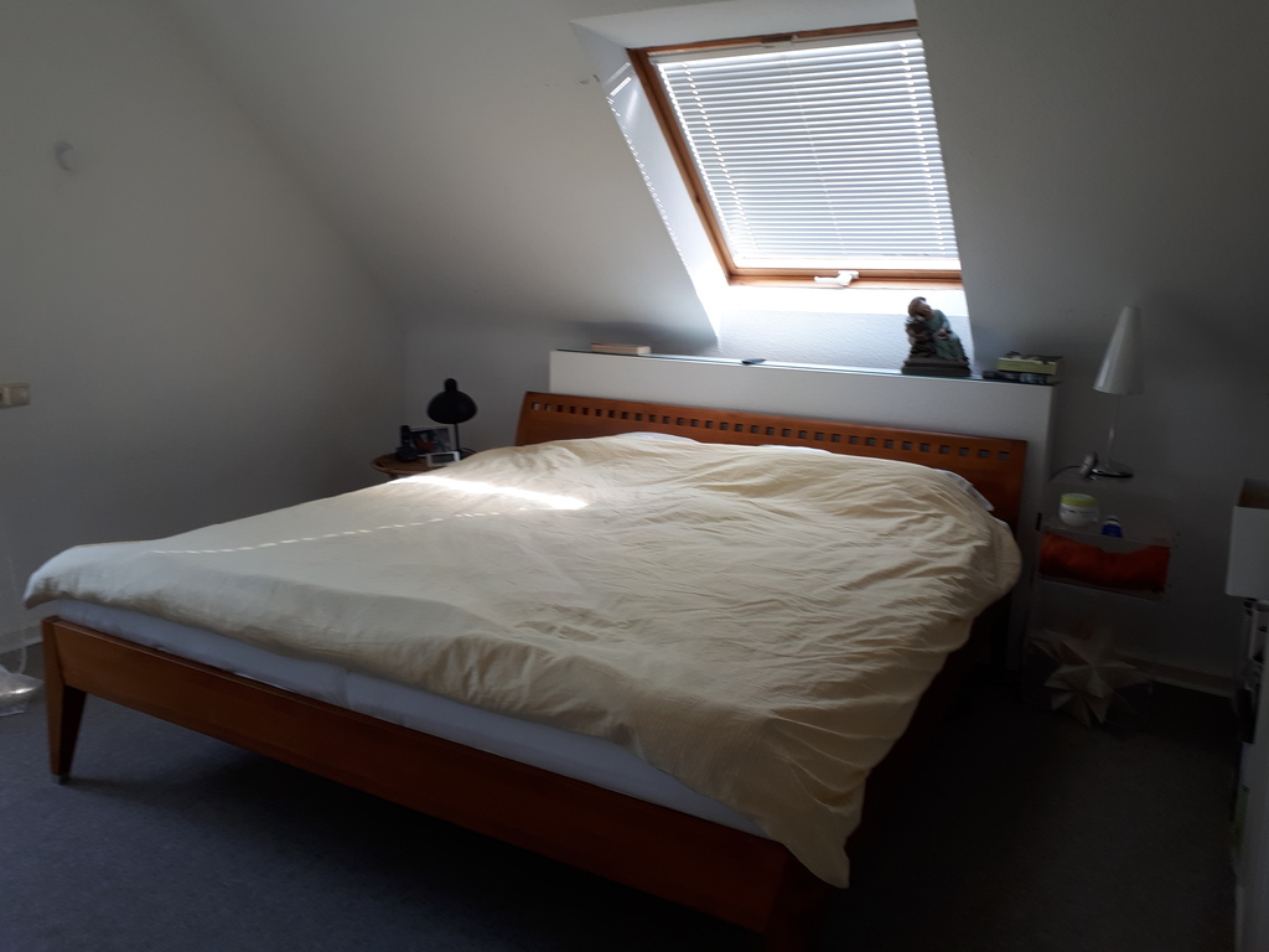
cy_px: 476
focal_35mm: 27
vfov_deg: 51.4
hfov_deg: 65.3
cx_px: 634
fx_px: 990
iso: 40
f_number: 1.9
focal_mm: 3.6
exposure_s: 1/33
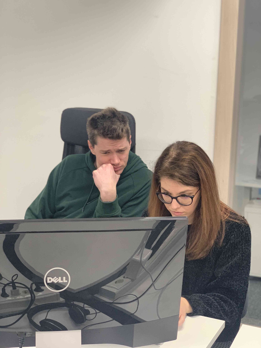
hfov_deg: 28.0
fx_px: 523
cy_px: 174
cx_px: 130
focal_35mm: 52
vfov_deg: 36.8
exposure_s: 1/50
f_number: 2.4
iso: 160
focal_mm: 6
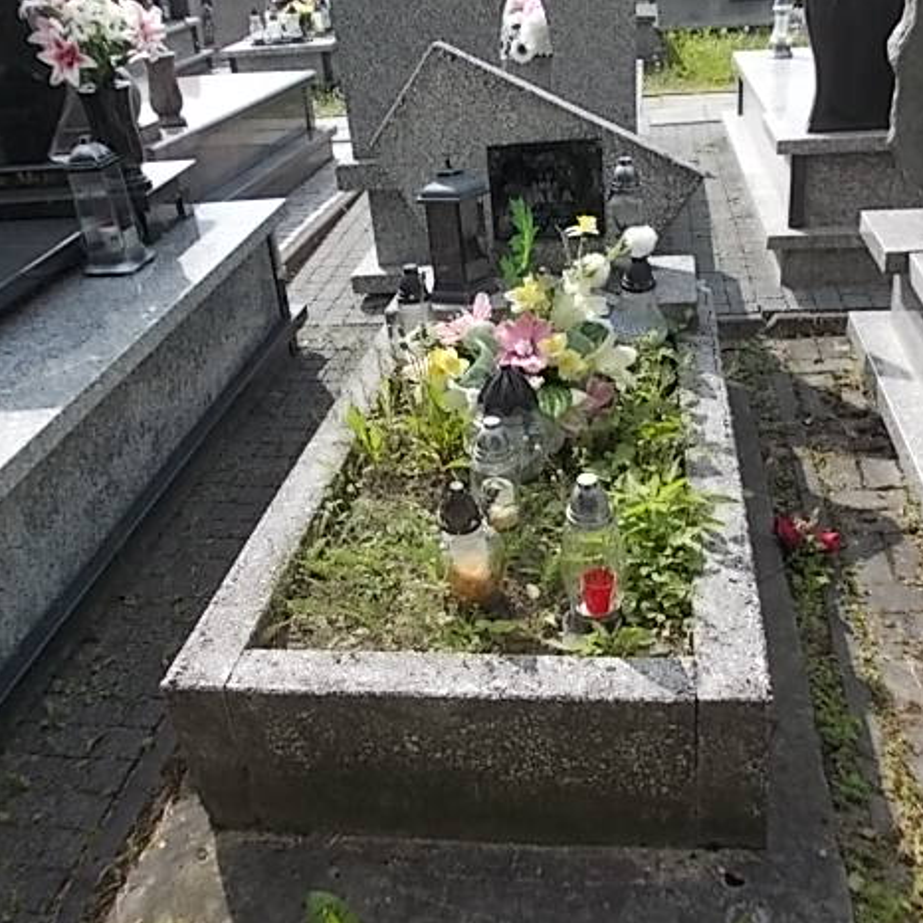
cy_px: 469
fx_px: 1026
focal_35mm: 34
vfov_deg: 48.4
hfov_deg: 48.4
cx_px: 491
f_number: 5.4
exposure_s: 1/160
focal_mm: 4
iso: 80
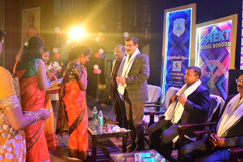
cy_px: 81
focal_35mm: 46
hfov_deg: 43.0
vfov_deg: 29.4
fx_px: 309
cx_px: 122
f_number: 4.8
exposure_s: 1/200
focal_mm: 30.5
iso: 800
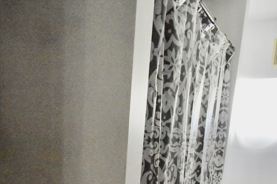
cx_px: 112
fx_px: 262
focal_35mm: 34
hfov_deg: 55.4
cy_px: 200
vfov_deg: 34.0
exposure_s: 1/125
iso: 8000
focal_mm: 10
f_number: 4.5
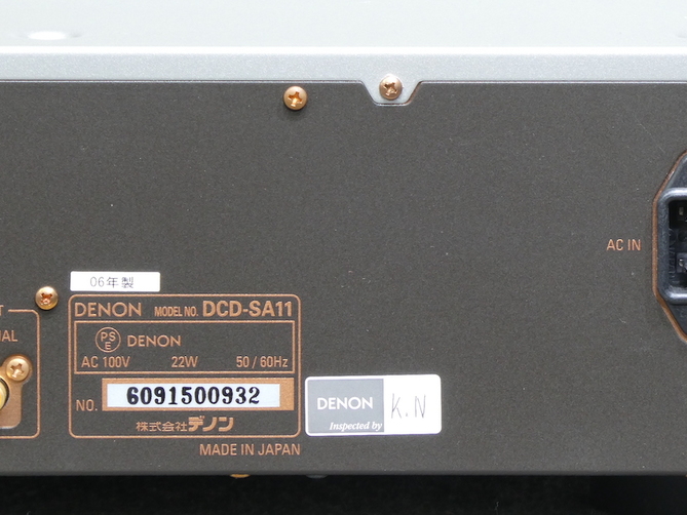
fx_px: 9171
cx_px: 419
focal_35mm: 462
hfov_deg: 4.3
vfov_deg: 3.2
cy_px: 270
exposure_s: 1/2.5
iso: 200
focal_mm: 57.7
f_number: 5.9
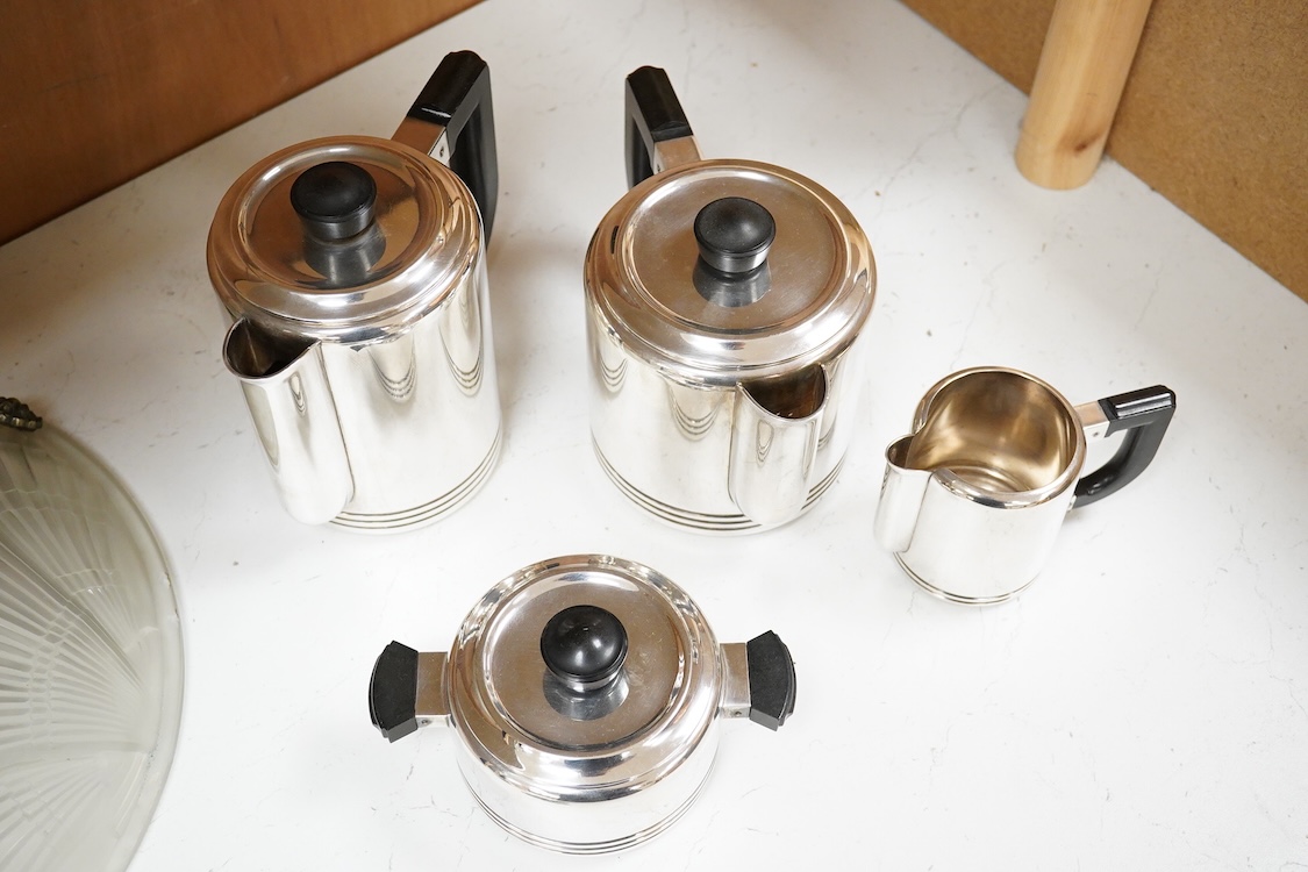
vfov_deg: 29.9
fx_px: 1635
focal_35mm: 45
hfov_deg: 43.6
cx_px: 654
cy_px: 436
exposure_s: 1/200
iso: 3200
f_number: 7.1
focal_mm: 30
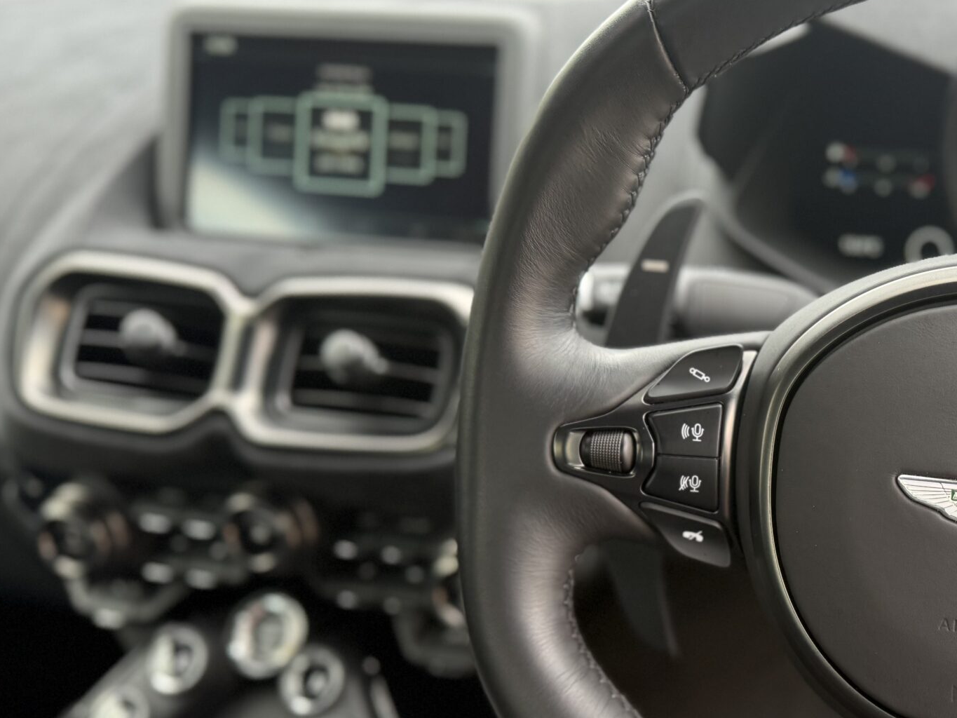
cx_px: 890
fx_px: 1244
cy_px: 499
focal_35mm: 45
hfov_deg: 38.7
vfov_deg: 31.8
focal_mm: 6.76
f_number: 1.78
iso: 160
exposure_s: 1/121
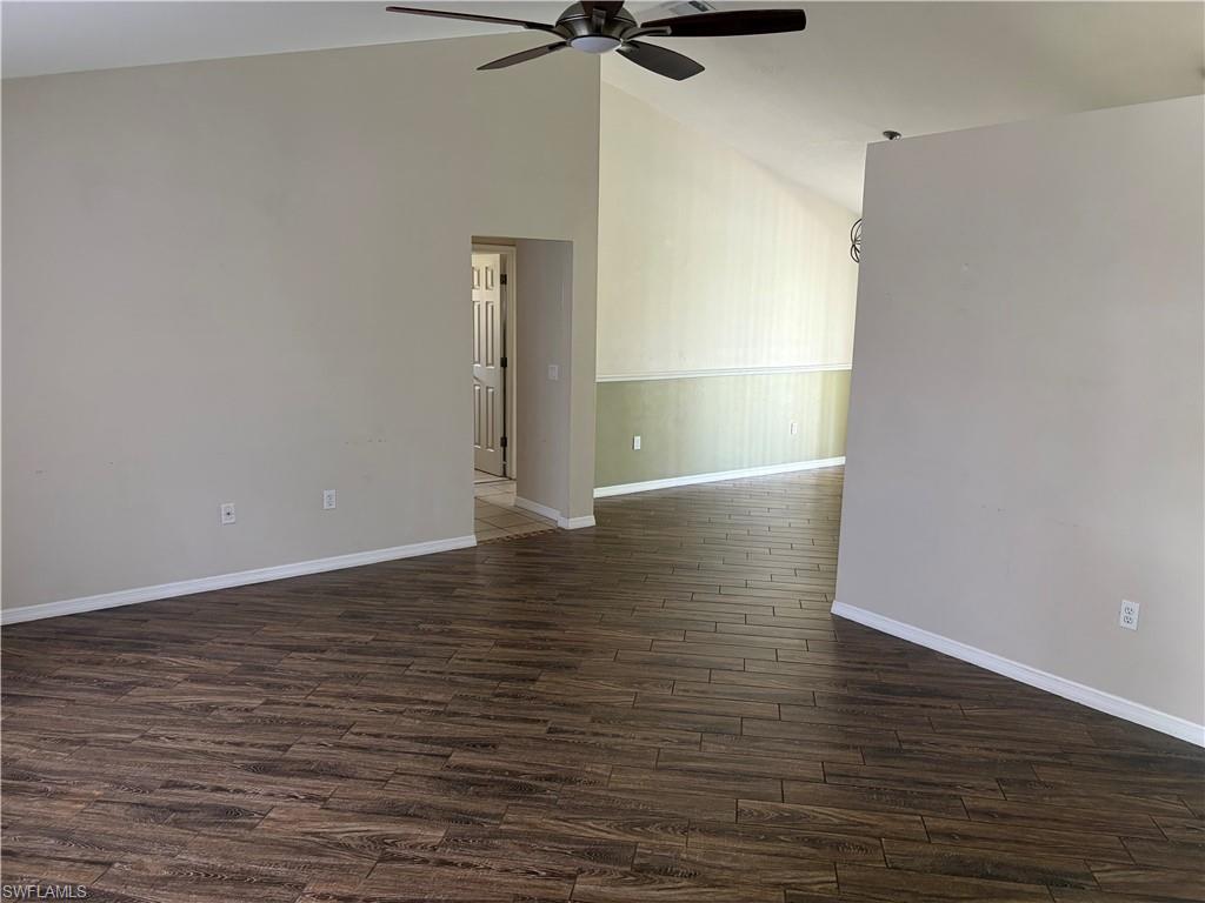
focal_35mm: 26
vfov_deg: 53.1
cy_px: 452
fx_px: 905
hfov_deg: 67.3
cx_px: 602
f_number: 1.6
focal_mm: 5.96
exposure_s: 1/60
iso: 200
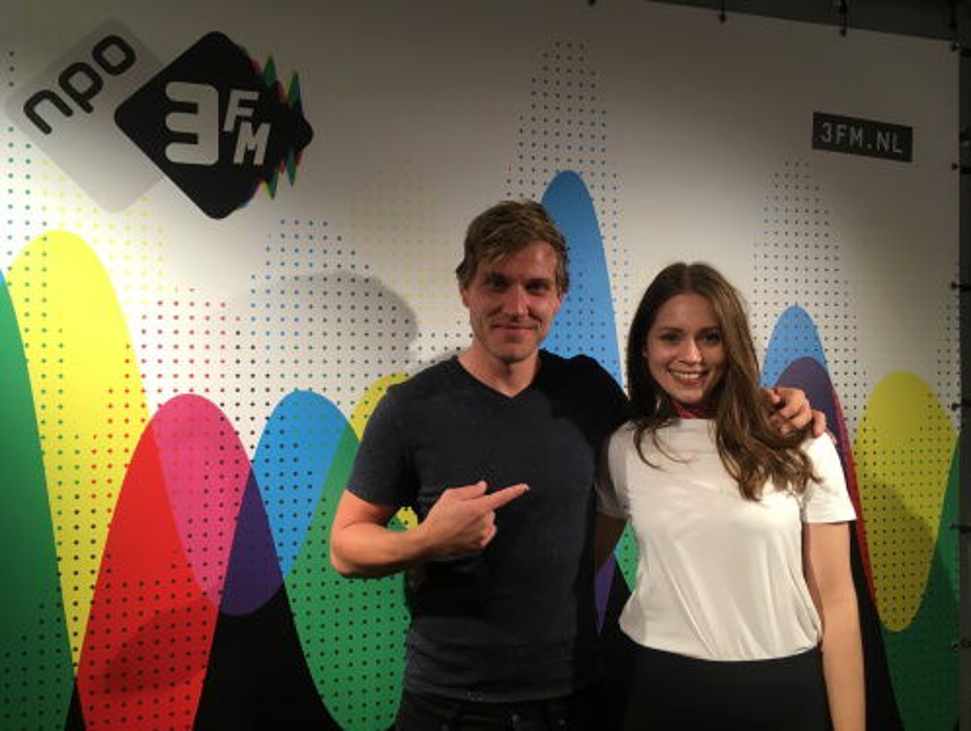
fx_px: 815
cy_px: 366
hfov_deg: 61.6
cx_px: 486
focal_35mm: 29
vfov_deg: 48.3
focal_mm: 4.15
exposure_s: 1/33
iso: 80
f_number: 2.2
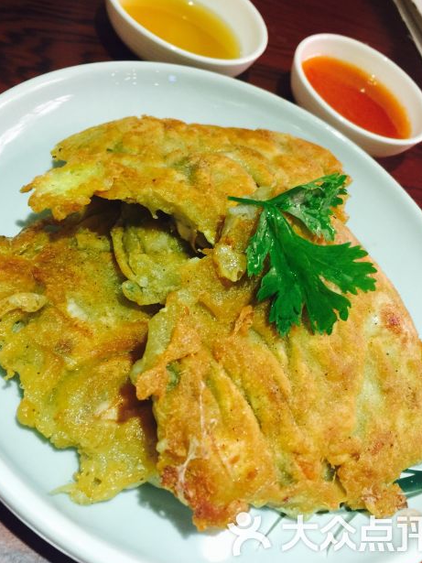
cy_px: 261
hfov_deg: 42.9
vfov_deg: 55.3
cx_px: 216
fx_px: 537
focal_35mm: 33
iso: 80
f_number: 2.2
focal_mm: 4.15
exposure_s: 1/17
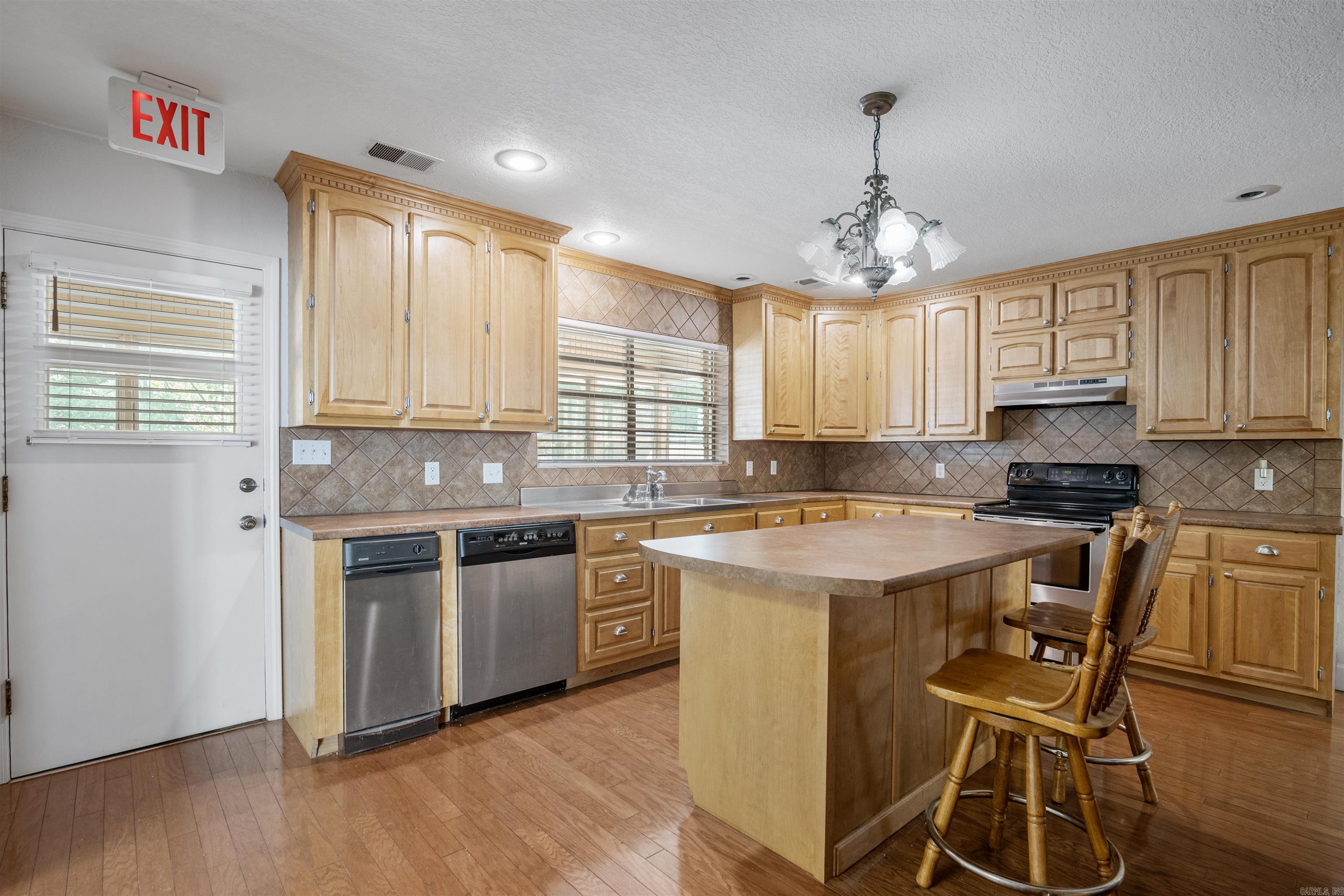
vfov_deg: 73.7
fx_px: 597
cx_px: 672
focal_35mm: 16
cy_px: 448
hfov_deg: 96.7
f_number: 6.3
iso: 1250
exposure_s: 1/5
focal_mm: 16
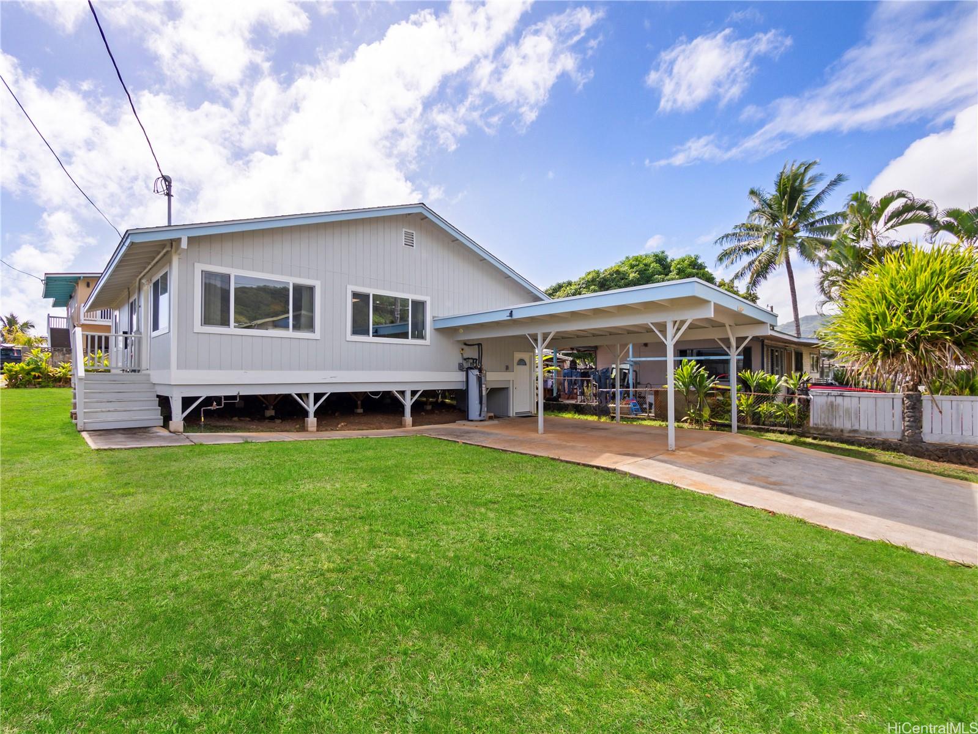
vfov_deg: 78.1
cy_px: 367
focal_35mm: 16
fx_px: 452
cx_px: 489
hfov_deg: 94.5
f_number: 4
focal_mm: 8
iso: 200
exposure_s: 1/8000
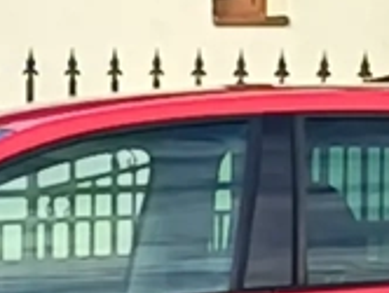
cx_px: 225
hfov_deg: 5.1
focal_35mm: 385
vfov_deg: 3.9
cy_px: 248
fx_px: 4333
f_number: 1.75
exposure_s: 1/213
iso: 100
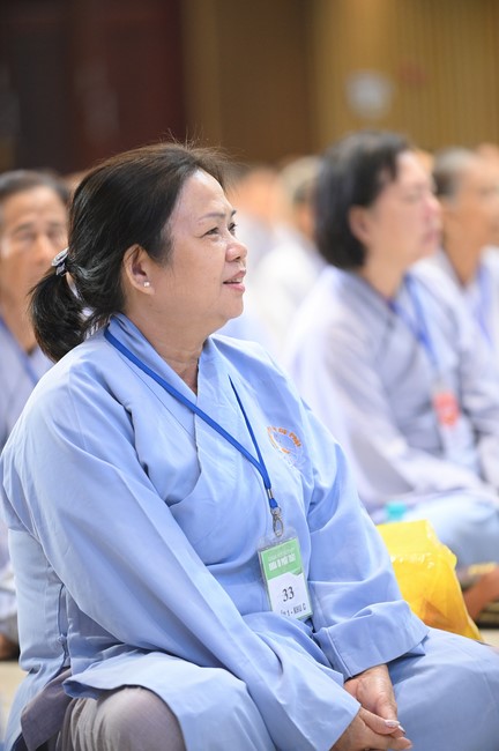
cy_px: 376
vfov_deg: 12.9
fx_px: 3334
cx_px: 250
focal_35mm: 160
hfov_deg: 8.6
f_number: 3.2
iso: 3200
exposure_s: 1/80
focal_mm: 160
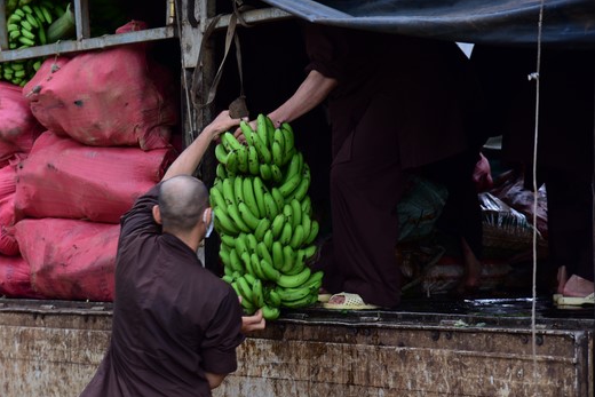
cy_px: 247
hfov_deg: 13.7
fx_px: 2480
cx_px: 224
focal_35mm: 150
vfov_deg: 9.2
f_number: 5
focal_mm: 120
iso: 200
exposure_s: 1/40
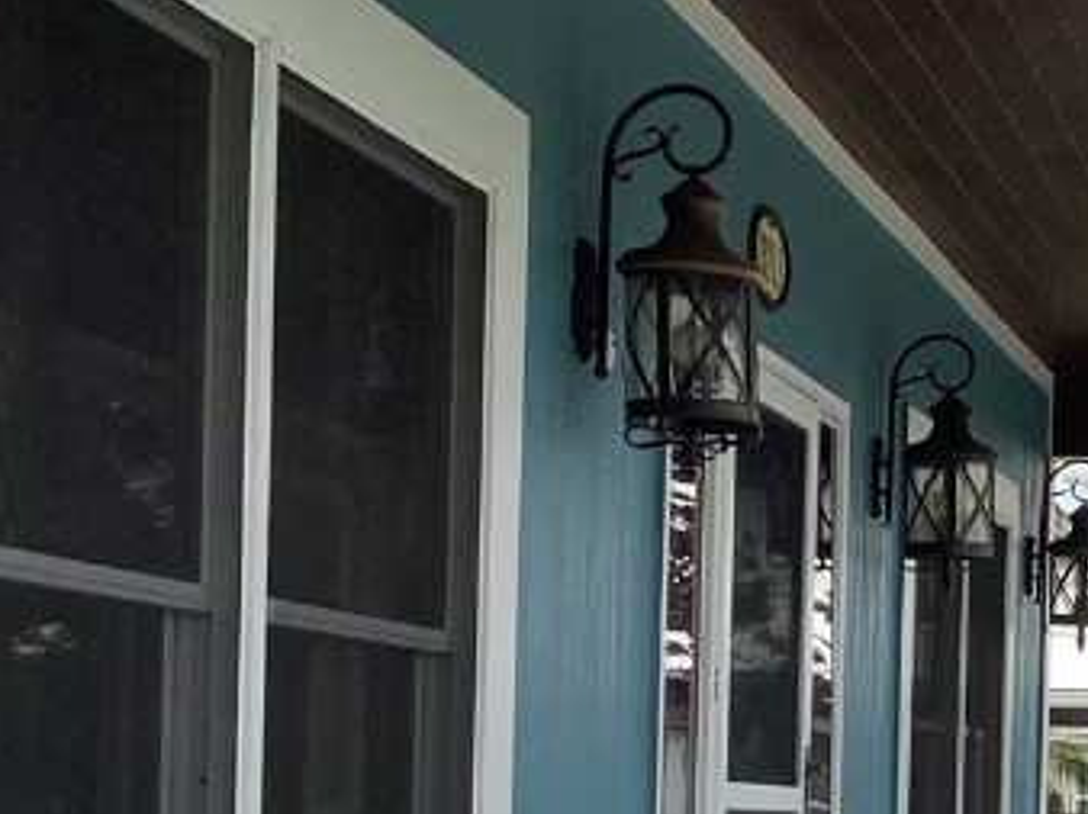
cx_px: 1230
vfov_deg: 15.4
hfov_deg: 19.9
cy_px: 814
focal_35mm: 94
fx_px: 2952
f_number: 2.4
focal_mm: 3.3
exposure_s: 1/715
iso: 25
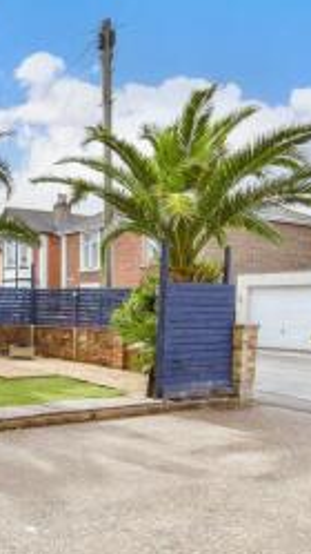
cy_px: 317
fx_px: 469
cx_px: -27
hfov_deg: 32.5
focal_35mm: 32
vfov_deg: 60.8
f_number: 8
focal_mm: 11
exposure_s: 1/160
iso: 160
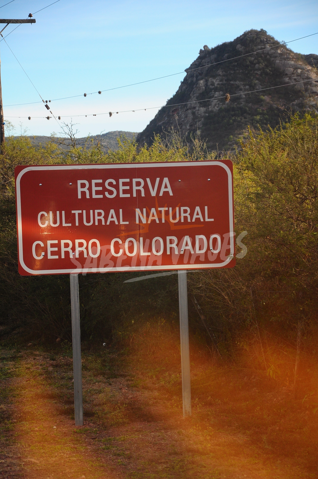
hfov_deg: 11.4
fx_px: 1594
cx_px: 159
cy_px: 240
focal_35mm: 120
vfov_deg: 17.1
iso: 320
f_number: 5.6
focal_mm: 80
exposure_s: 1/640
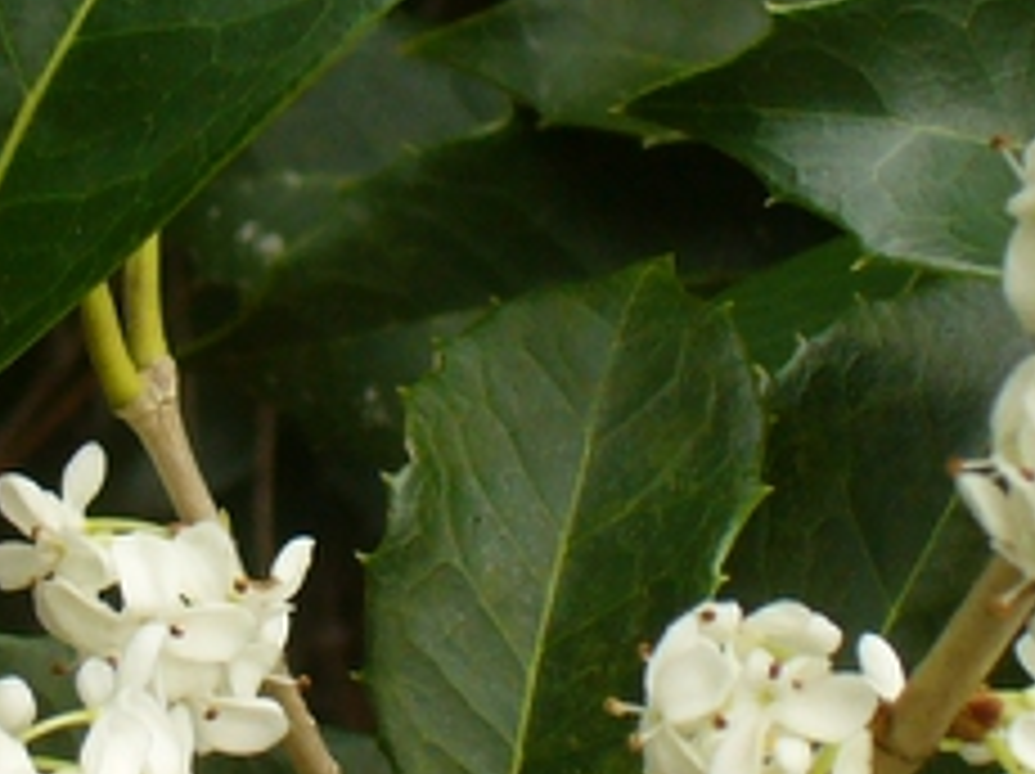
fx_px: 4928
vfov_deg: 9.0
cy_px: 261
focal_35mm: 165
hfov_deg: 12.0
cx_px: 400
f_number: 2.8
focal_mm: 6.1
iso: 80
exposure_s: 1/100
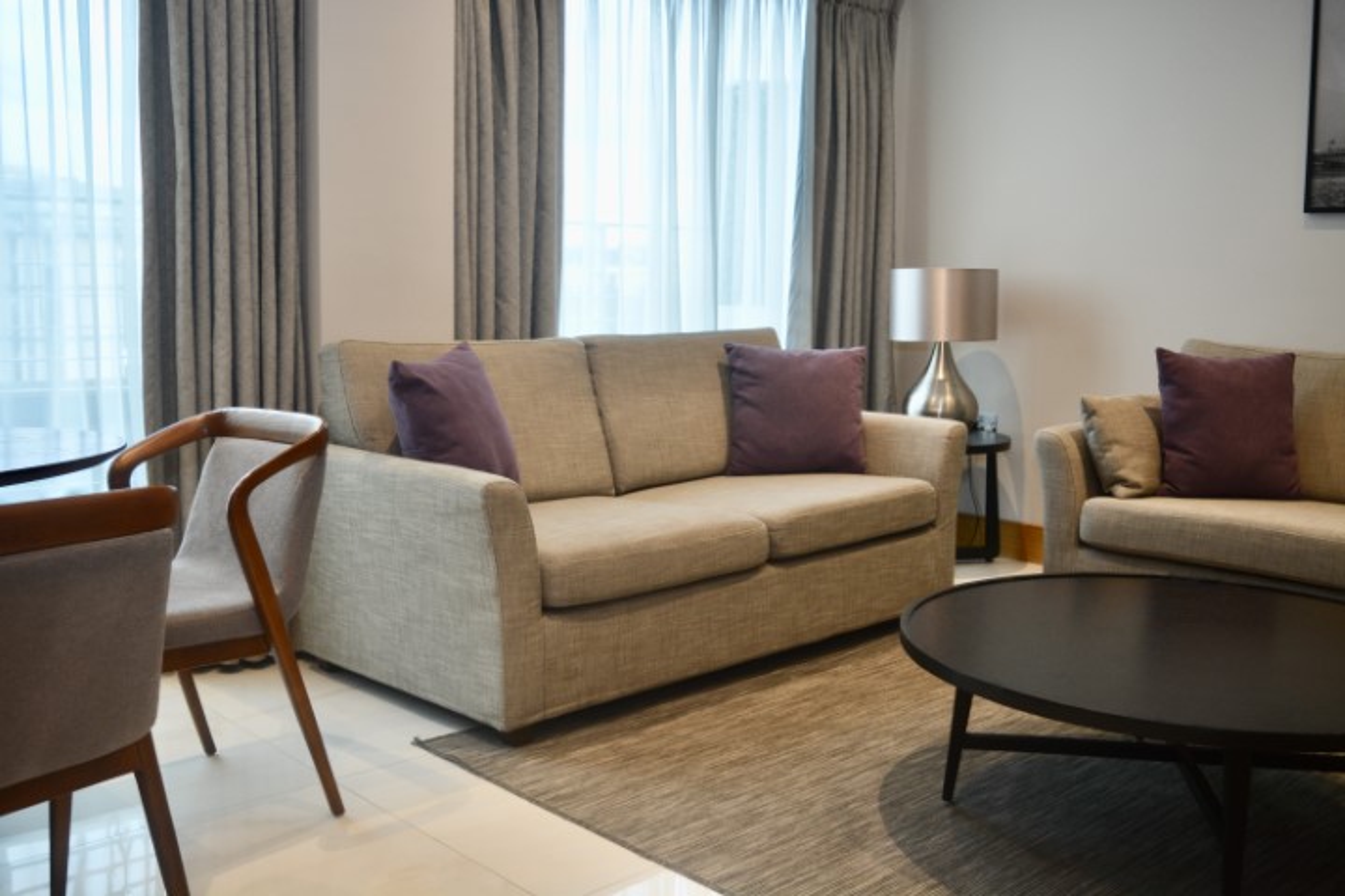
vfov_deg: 36.9
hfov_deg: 53.1
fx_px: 1345
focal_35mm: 36
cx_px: 672
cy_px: 448
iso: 400
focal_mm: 24
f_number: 4.5
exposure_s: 1/80
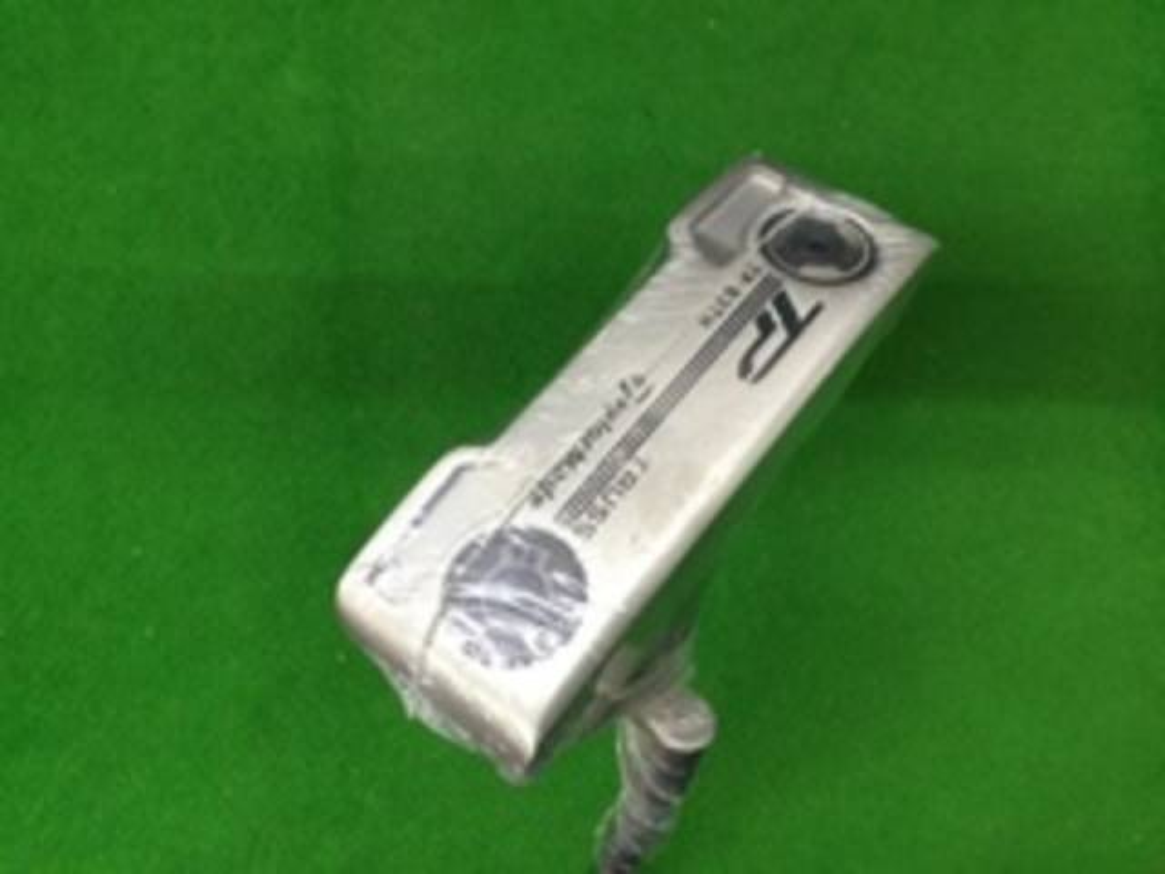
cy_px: 437
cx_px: 582
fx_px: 1043
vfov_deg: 45.4
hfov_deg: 58.4
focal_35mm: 31
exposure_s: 1/30
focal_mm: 3.3
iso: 64
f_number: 2.4
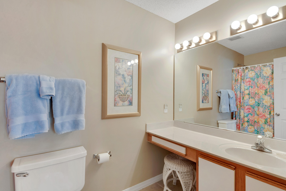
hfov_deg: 90.0
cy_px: 96
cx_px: 143
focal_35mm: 18
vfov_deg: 67.4
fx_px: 143
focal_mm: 18
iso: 200
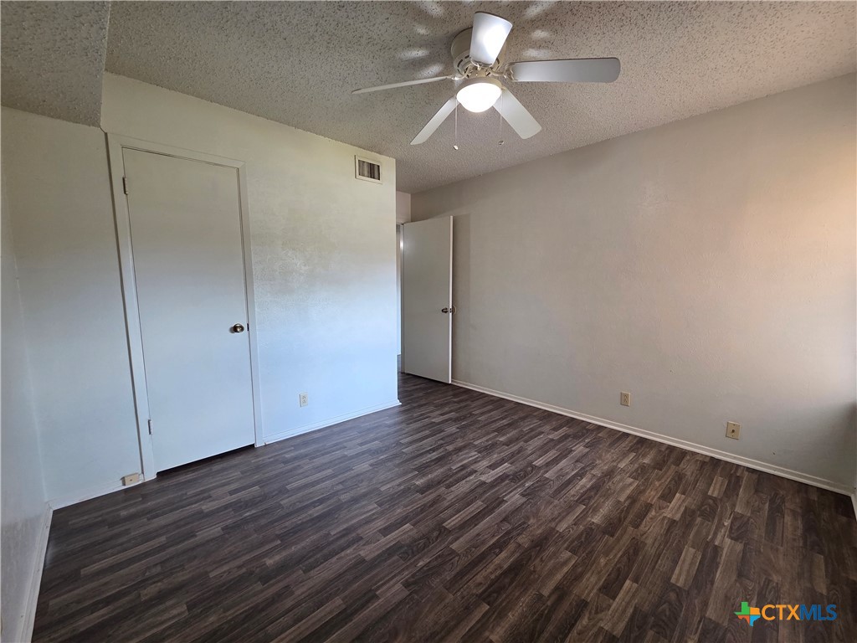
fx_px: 322
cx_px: 428
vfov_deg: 89.9
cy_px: 322
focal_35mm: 13
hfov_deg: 106.2
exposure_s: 1/60
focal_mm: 2.2
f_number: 2.2
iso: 160
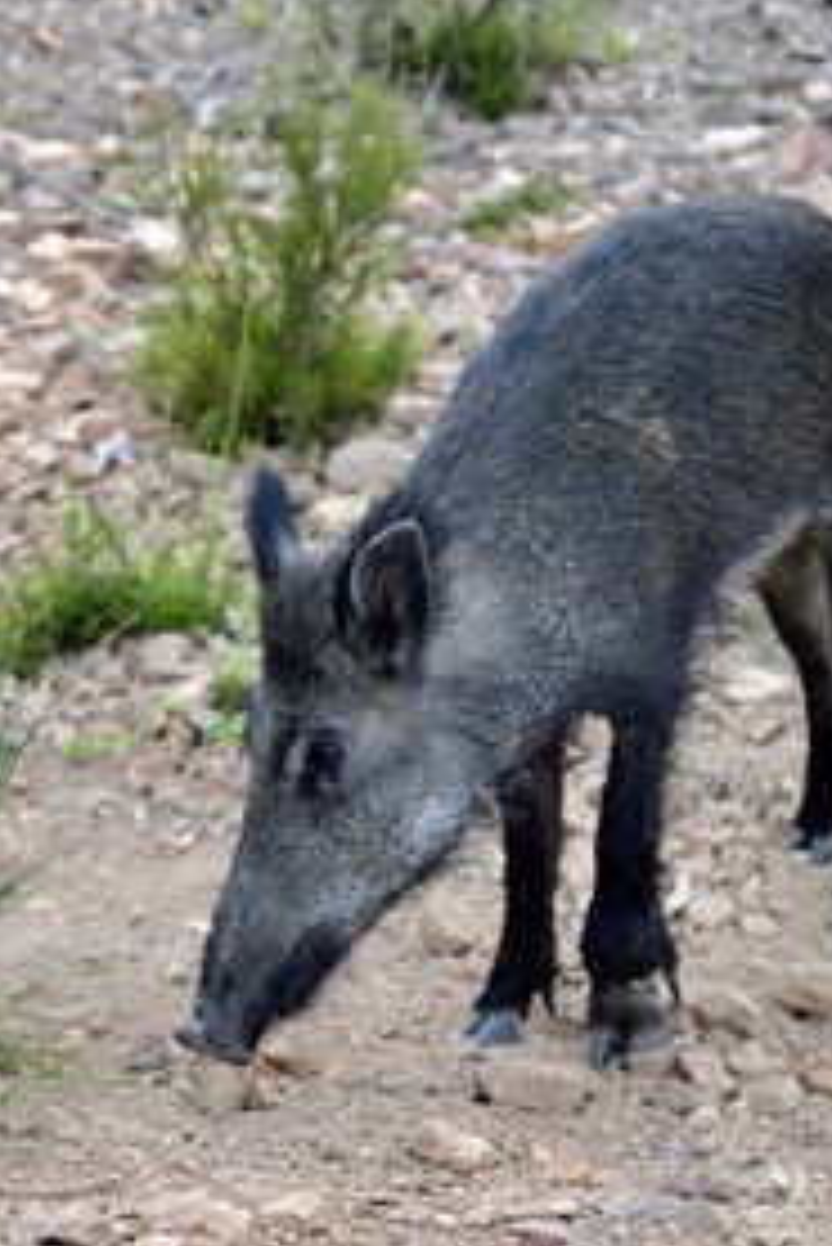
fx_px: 3254
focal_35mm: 94
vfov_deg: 21.7
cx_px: 144
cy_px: 621
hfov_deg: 14.5
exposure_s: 1/320
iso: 640
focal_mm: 62
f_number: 5
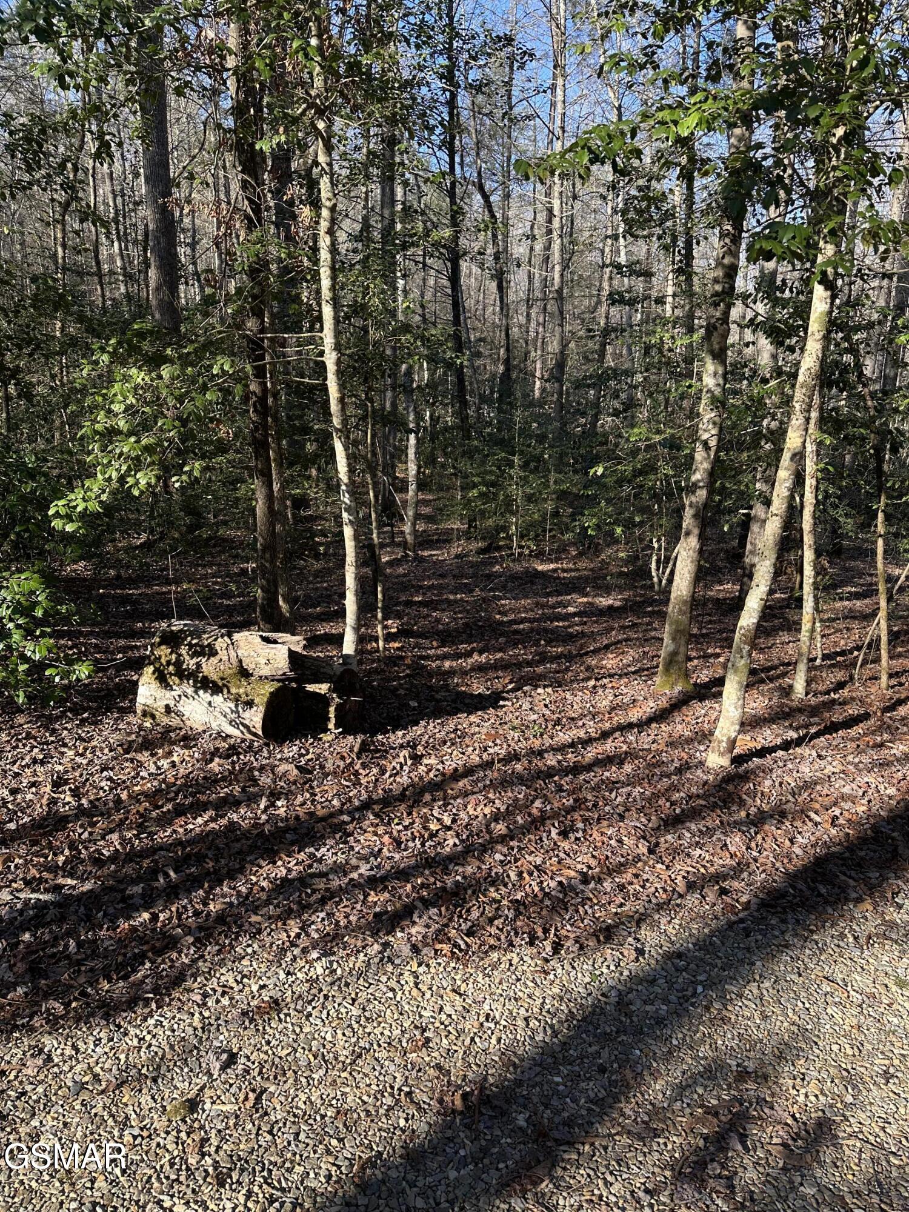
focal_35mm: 24
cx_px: 454
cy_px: 606
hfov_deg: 56.8
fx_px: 840
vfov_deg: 71.6
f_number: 1.78
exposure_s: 1/694
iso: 80
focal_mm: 6.86
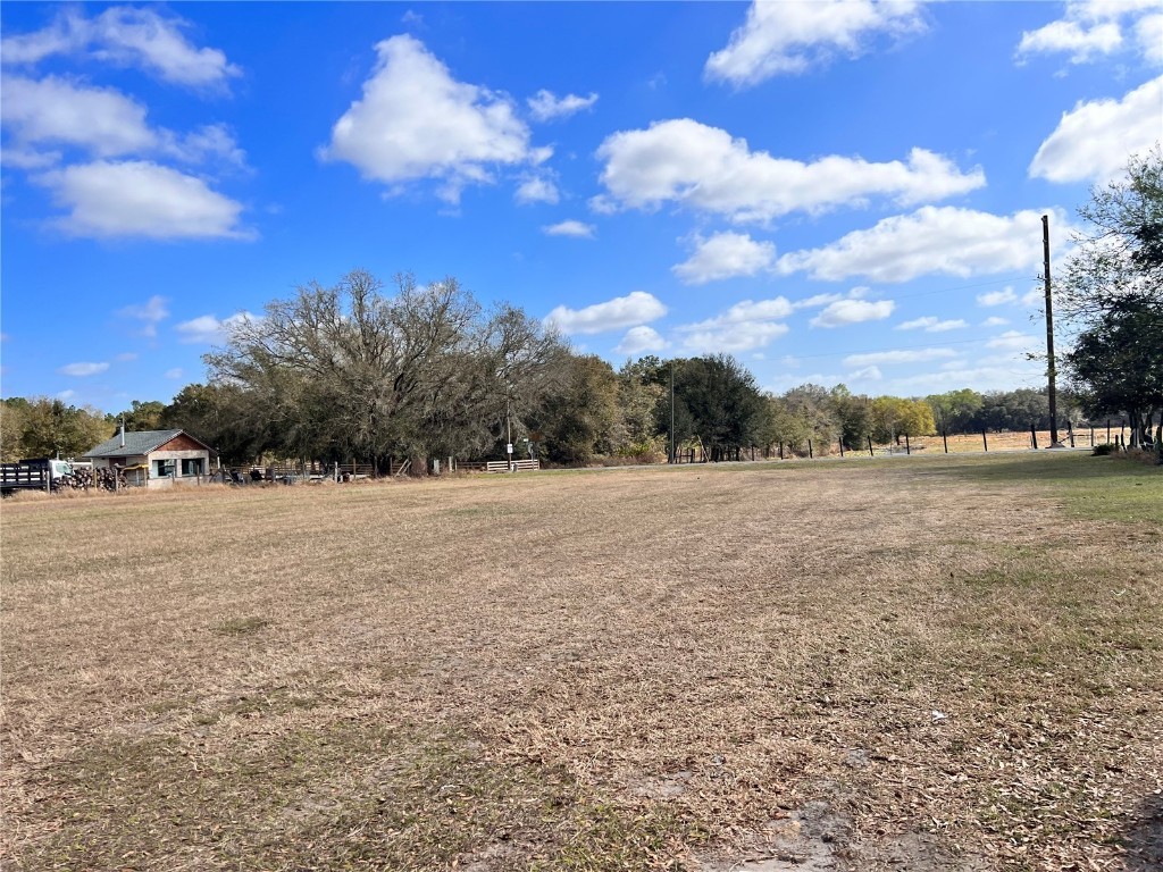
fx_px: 874
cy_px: 436
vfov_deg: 53.1
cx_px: 582
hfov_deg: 67.3
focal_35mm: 26
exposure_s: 1/5587
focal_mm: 5.7
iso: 50
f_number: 1.5
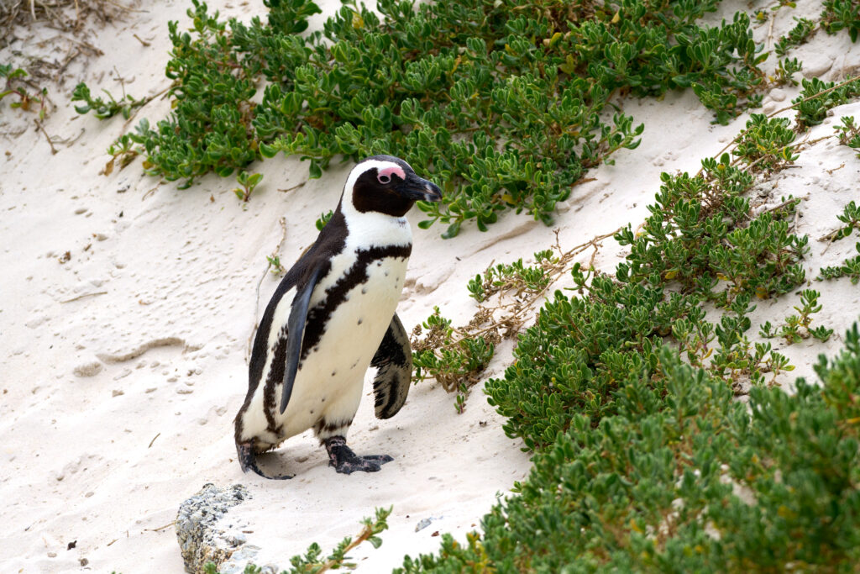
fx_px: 10181
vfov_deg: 3.2
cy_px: 287
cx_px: 430
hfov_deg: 4.8
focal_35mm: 426
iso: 100
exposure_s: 1/500
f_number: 5.6
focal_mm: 284.1
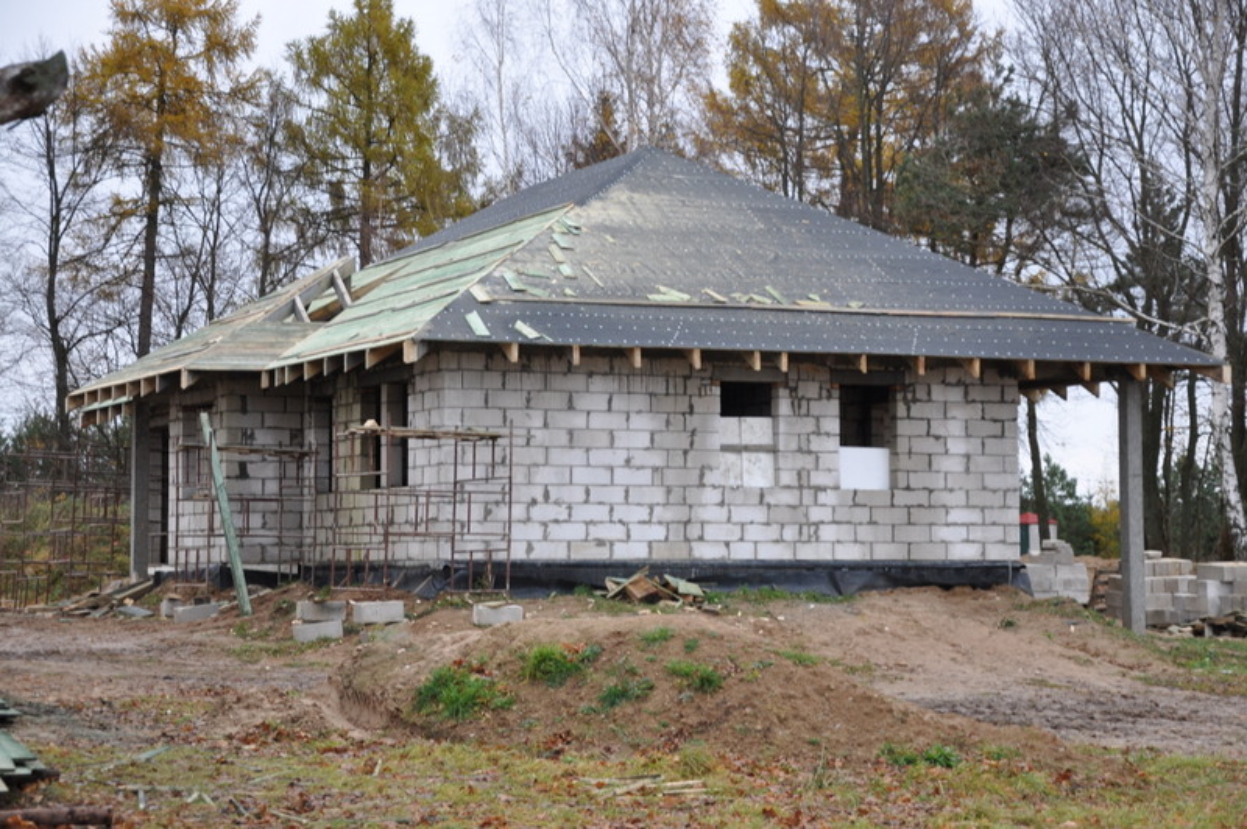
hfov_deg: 26.0
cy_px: 414
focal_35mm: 78
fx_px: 2700
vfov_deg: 17.5
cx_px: 624
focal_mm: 52
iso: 640
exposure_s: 1/60
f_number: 5
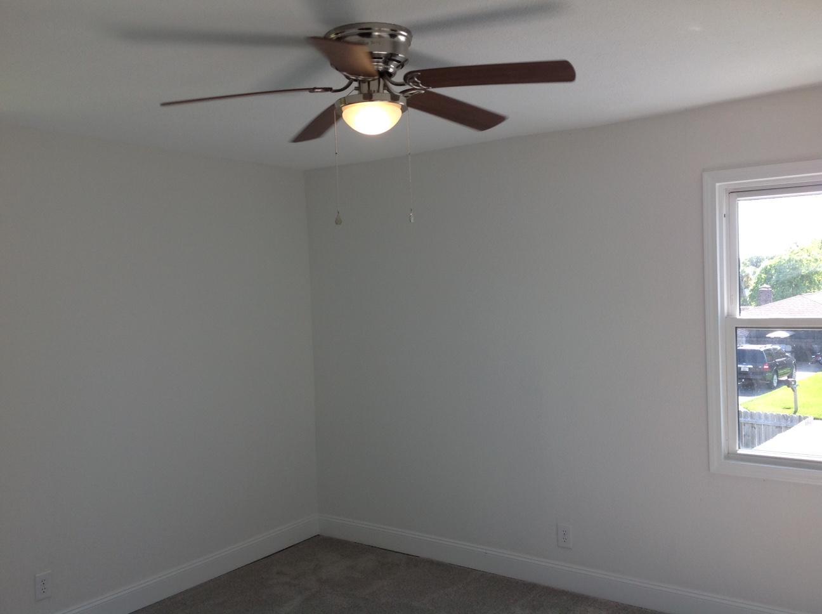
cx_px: 411
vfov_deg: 40.6
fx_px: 830
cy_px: 307
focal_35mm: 35
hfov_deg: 52.7
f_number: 2.4
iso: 50
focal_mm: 4.28
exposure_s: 1/145
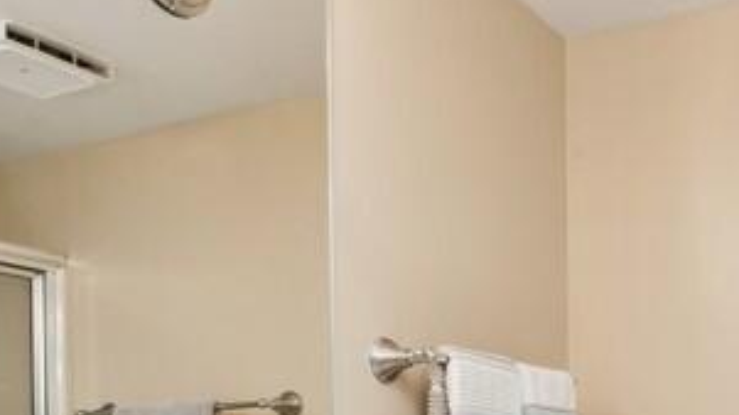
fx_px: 979
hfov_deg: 39.7
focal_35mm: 50
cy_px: 481
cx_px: 592
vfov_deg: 22.3
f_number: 8
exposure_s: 1/15
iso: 200
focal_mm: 16
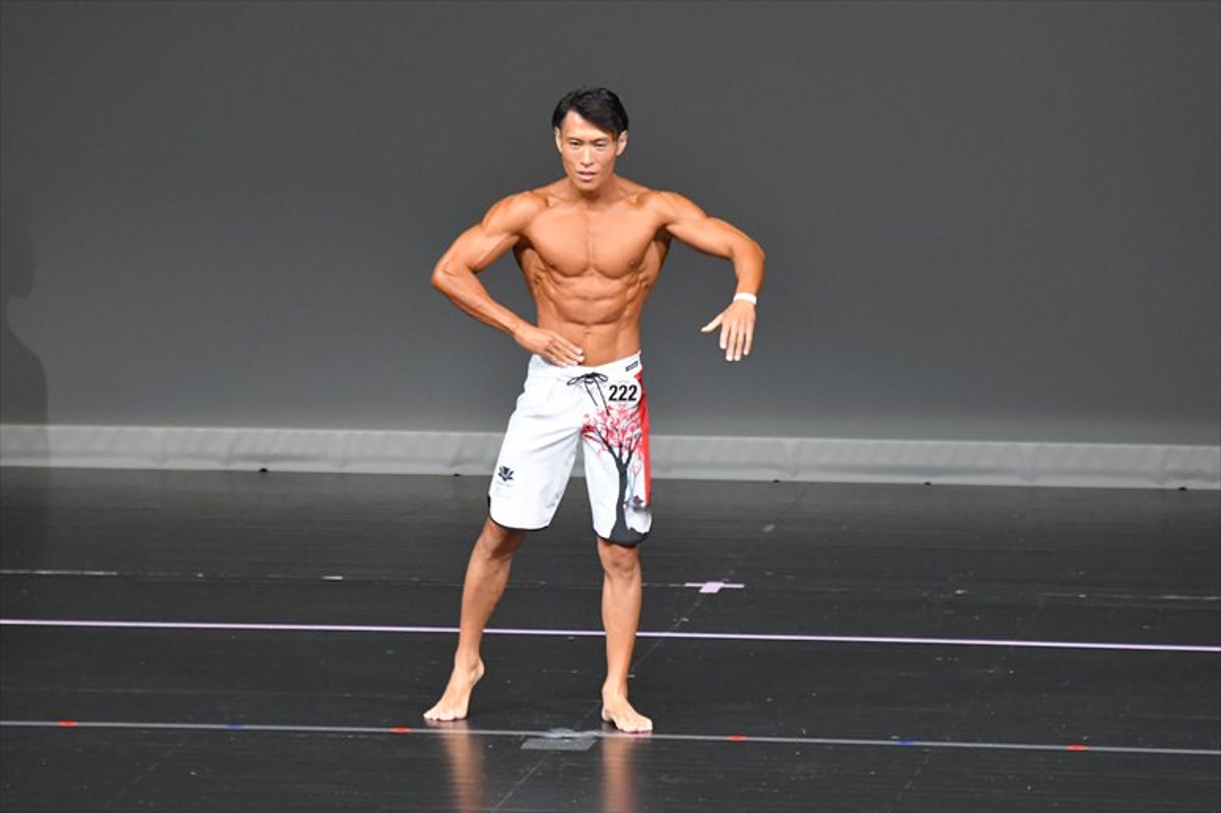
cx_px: 610
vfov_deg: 4.4
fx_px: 10679
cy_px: 406
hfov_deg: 6.5
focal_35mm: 315
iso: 5000
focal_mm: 210
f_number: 5.6
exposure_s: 1/400
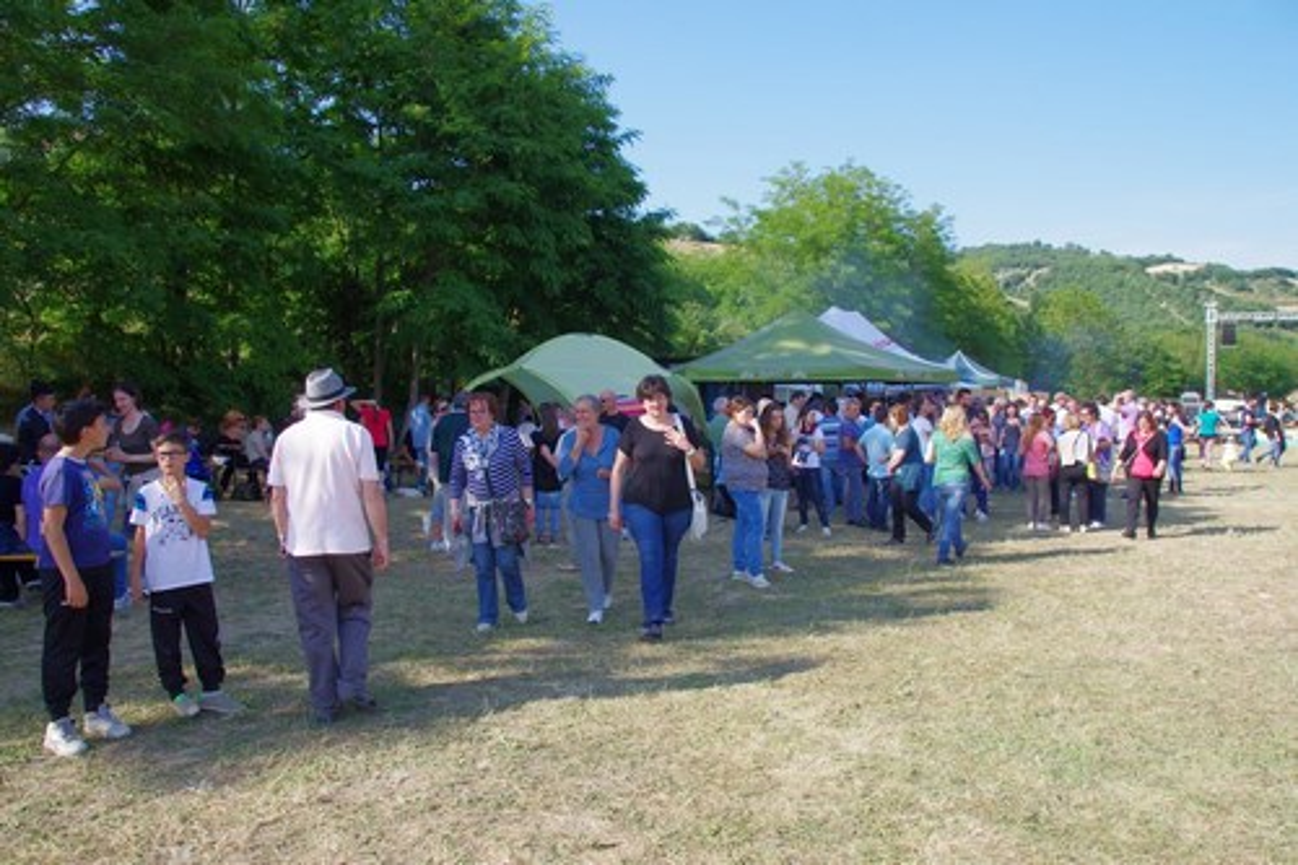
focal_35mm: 27
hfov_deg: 67.4
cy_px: 432
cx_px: 649
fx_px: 973
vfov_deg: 47.9
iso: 200
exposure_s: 1/160
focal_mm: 18
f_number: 6.3
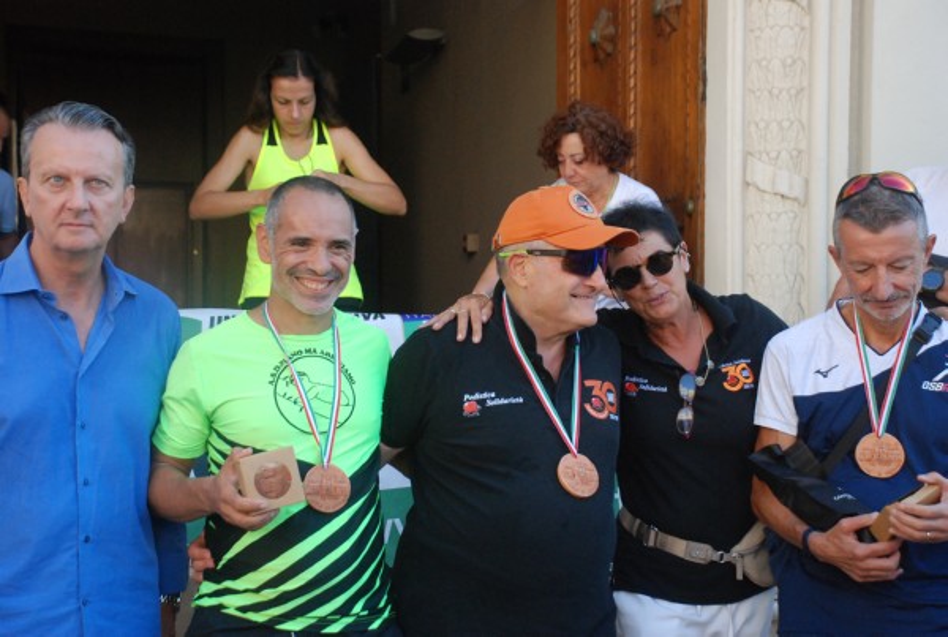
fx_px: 1979
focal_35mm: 75
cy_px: 318
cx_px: 474
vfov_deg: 18.3
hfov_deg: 26.9
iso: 1000
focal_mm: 50
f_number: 5
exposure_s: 1/500
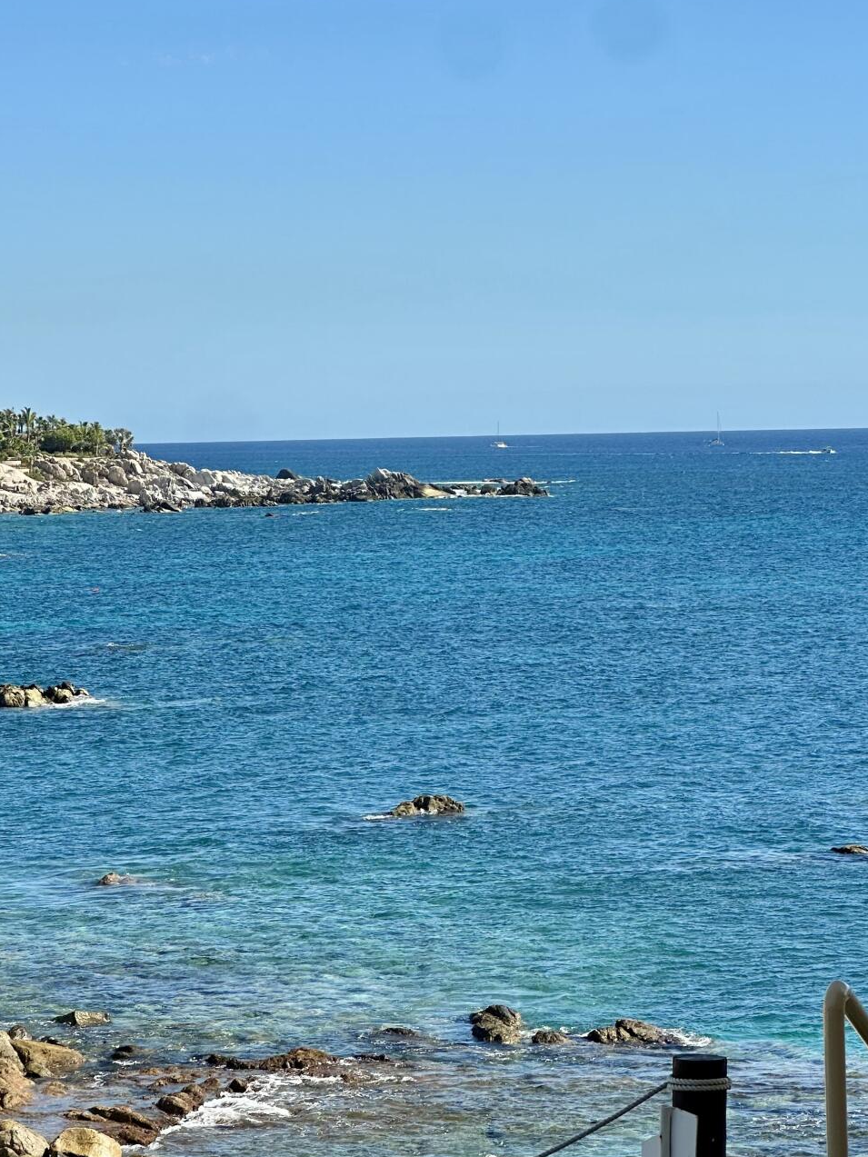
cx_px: 592
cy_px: 562
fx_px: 4045
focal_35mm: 121
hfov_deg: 12.2
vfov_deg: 16.3
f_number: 2.8
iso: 32
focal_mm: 9
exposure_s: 1/840
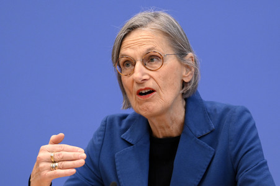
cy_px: 93
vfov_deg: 10.1
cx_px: 140
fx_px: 1049
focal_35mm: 135
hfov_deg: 15.2
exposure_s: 1/640
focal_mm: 135
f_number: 5.6
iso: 5000
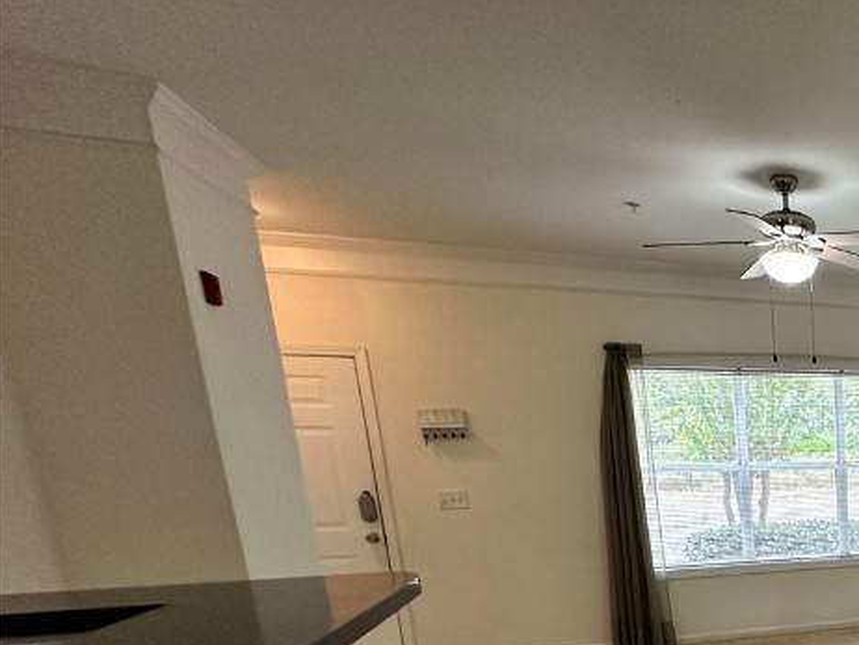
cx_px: 948
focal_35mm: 31
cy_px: 623
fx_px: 770
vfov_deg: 40.6
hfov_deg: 44.3
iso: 250
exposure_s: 1/120
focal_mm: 2.22
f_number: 2.2
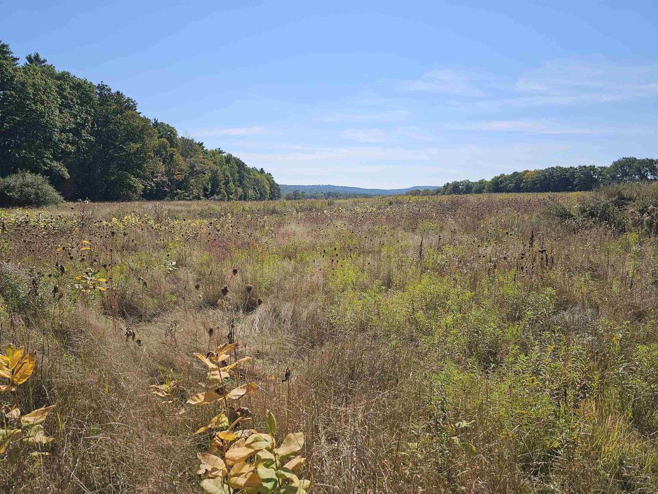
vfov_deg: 58.9
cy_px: 247
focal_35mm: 23
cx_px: 329
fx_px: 437
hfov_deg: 73.9
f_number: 1.7
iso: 10
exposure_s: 1/1457
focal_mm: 6.3
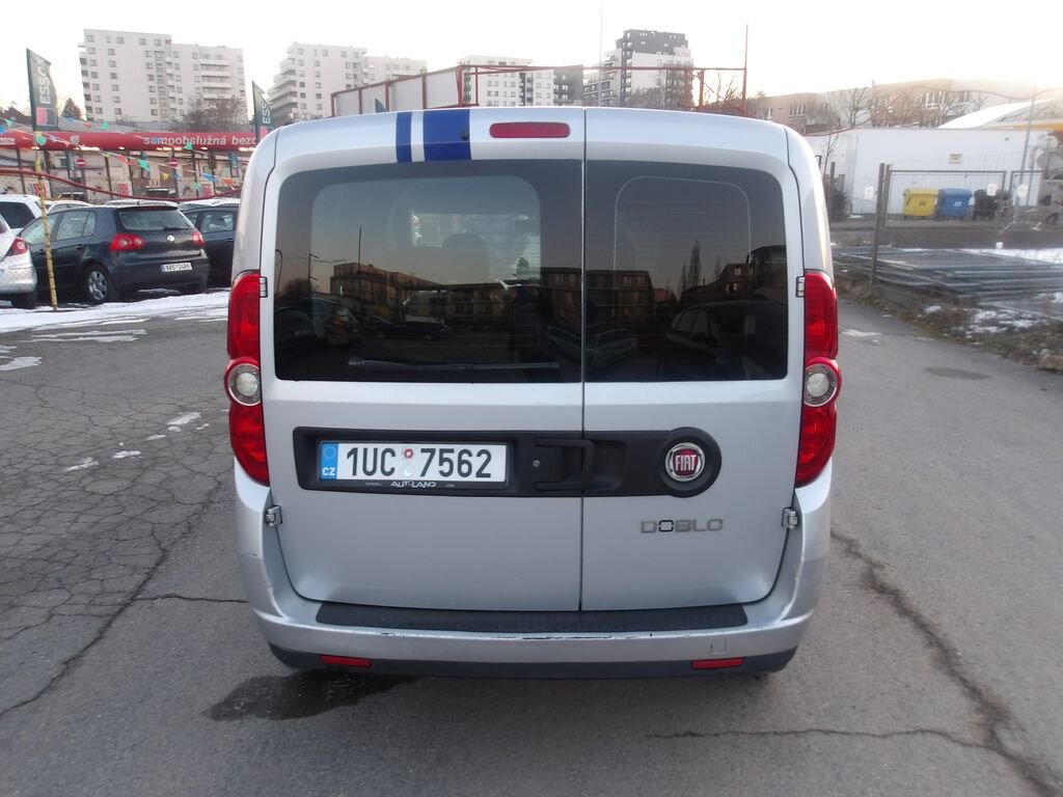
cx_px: 532
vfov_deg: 51.4
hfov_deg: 65.3
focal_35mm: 27
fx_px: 829
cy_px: 398
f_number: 3
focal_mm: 4.9
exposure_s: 1/33
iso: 100
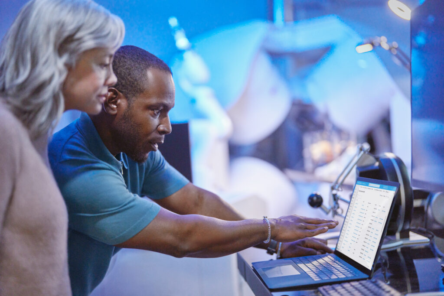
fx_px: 617
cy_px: 148
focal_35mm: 50
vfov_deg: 27.0
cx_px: 222
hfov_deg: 39.6
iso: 2000
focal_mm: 50
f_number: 1.2
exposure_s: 1/320
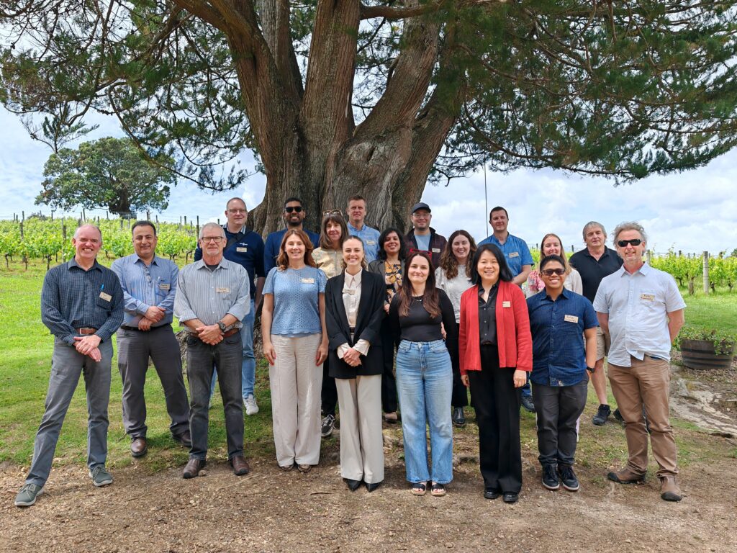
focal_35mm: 29
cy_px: 276
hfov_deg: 61.7
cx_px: 368
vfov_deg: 48.2
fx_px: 617
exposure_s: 1/2200
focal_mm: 7.62
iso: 50
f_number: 1.6
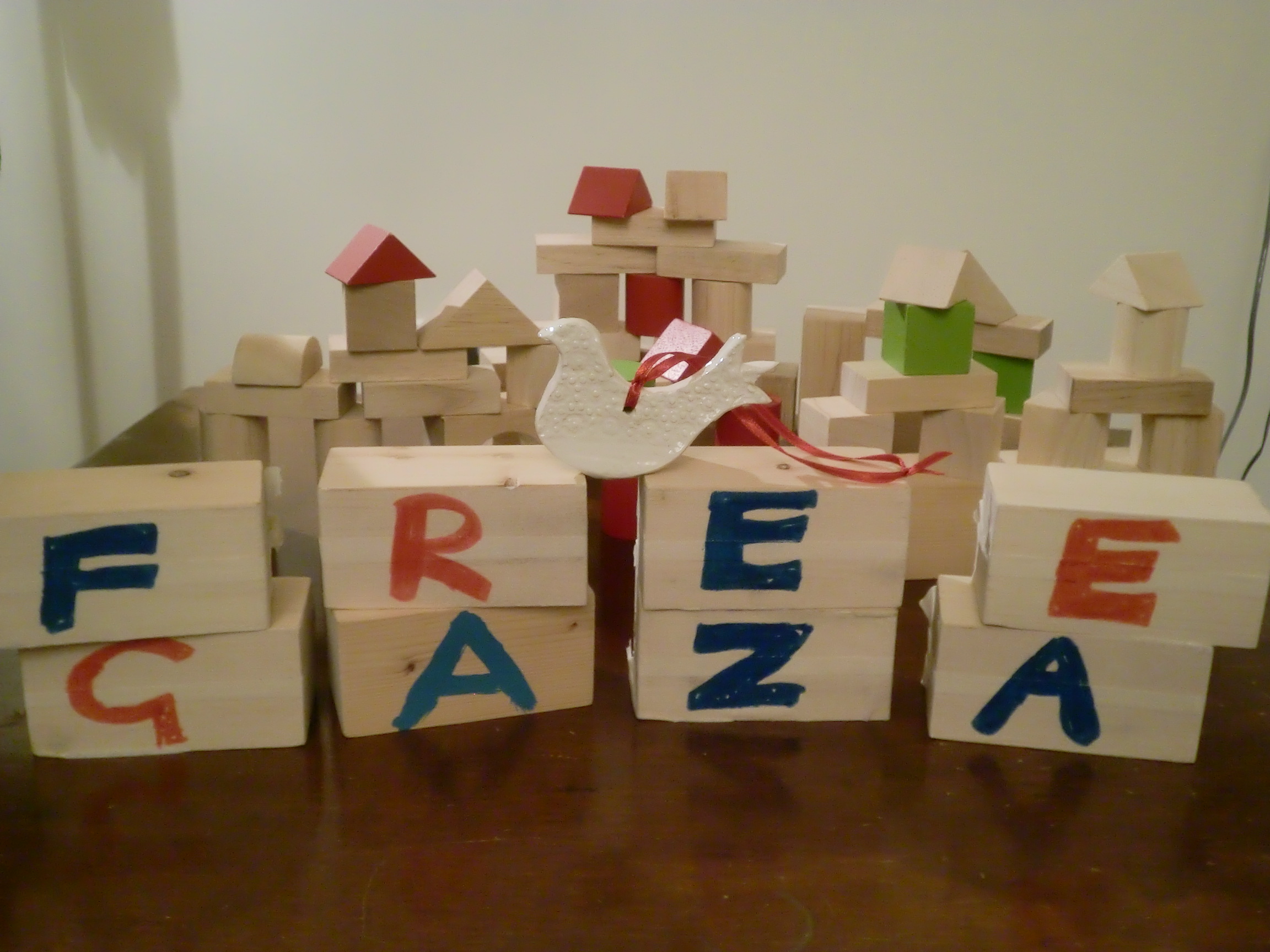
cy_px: 476
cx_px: 635
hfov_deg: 47.9
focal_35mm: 39
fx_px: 1431
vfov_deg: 36.8
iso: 400
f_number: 3.1
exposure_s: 1/10
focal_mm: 6.51
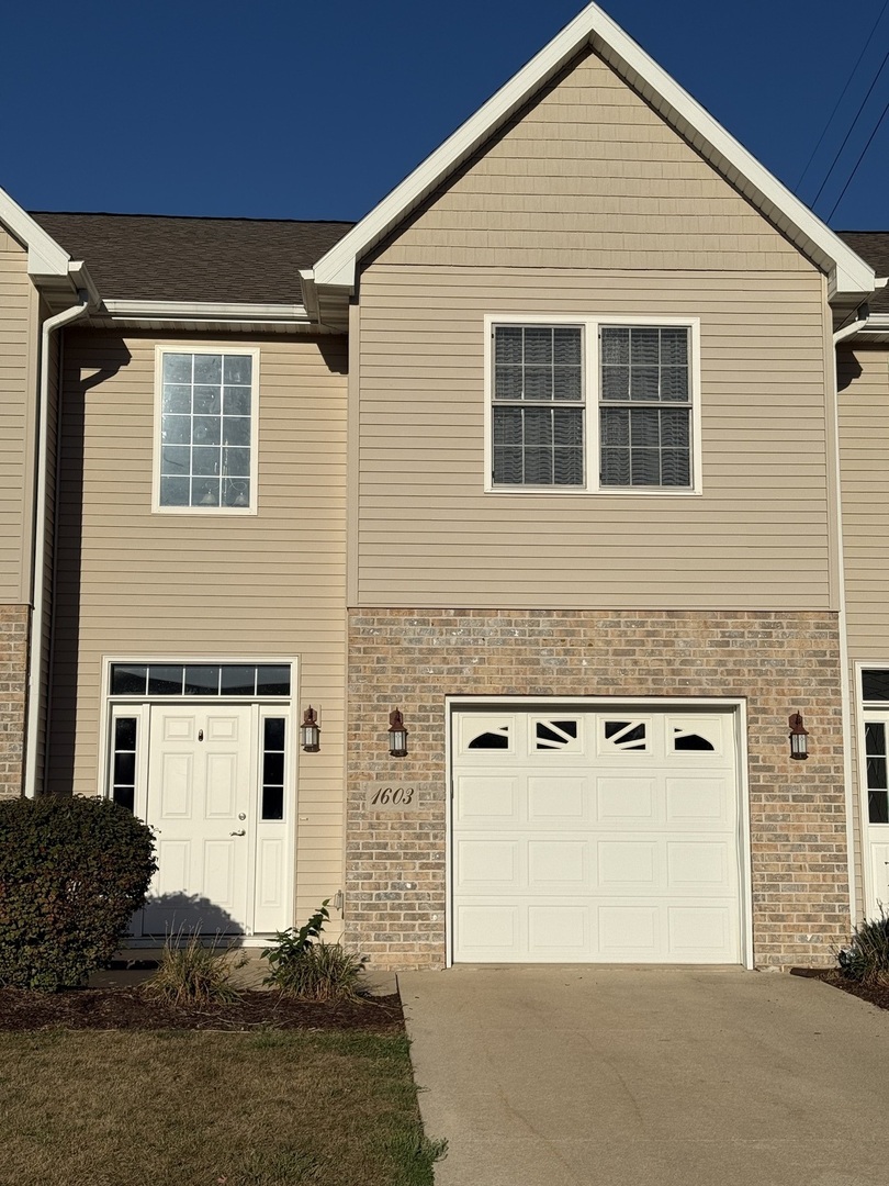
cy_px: 593
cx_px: 444
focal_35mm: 48
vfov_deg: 39.7
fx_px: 1644
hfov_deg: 30.3
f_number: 1.78
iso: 50
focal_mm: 6.76
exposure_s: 1/13333
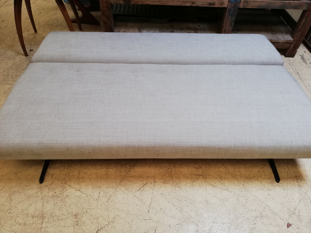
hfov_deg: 67.3
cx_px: 156
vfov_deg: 53.1
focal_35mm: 26
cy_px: 116
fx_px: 234
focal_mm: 3.81
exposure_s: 1/33.3
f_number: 2.2
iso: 200
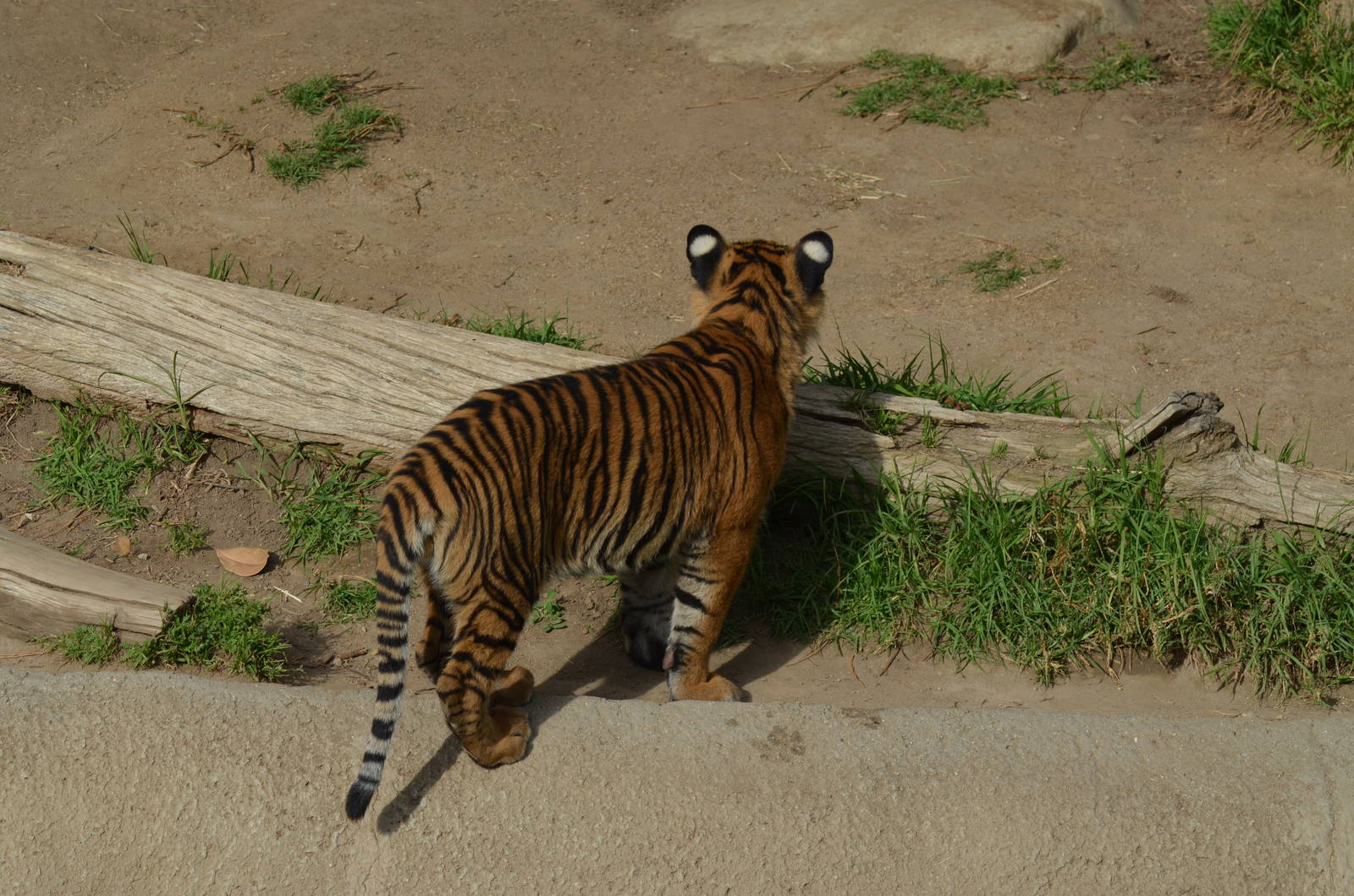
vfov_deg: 9.1
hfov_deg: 13.7
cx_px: 677
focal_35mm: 150
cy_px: 448
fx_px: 5630
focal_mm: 100
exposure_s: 1/640
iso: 200
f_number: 6.3
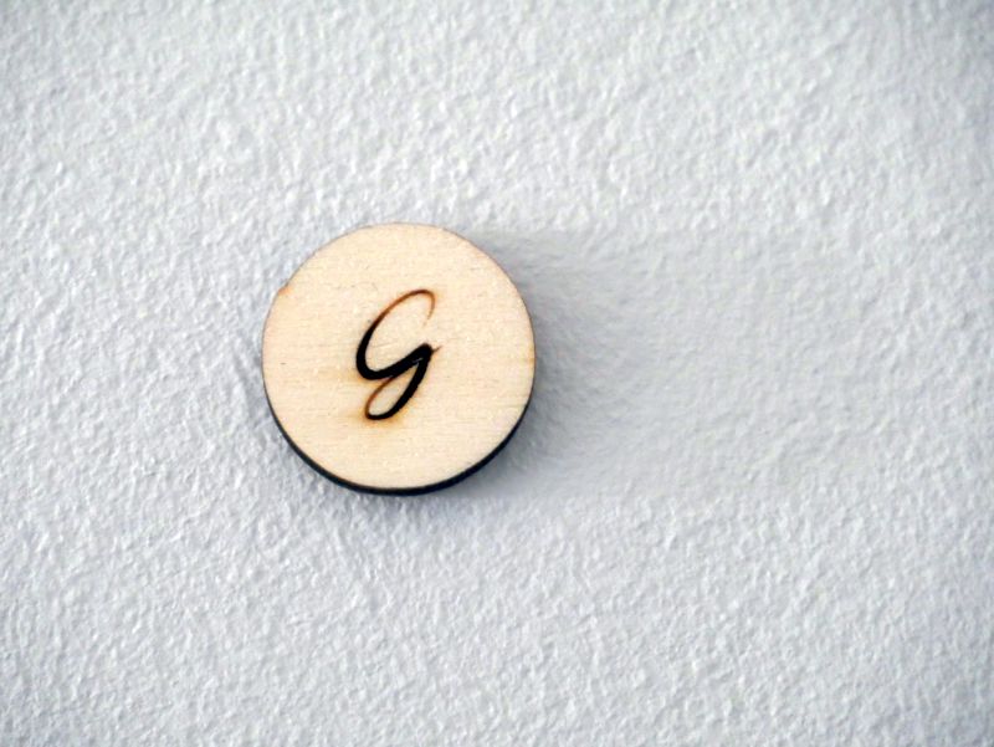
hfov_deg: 7.1
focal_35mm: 280
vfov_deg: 5.3
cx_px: 497
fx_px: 8045
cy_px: 374
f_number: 5.6
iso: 3200
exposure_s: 1/50
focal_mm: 140
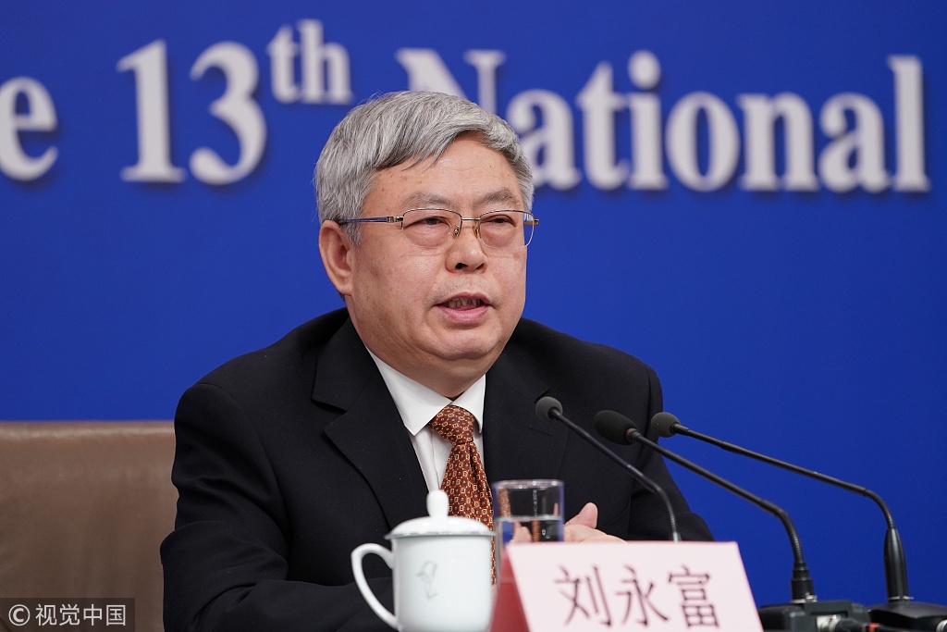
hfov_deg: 6.9
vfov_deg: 4.6
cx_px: 474
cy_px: 316
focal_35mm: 300
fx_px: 7892
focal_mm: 300
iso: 2000
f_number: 5.6
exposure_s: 1/400
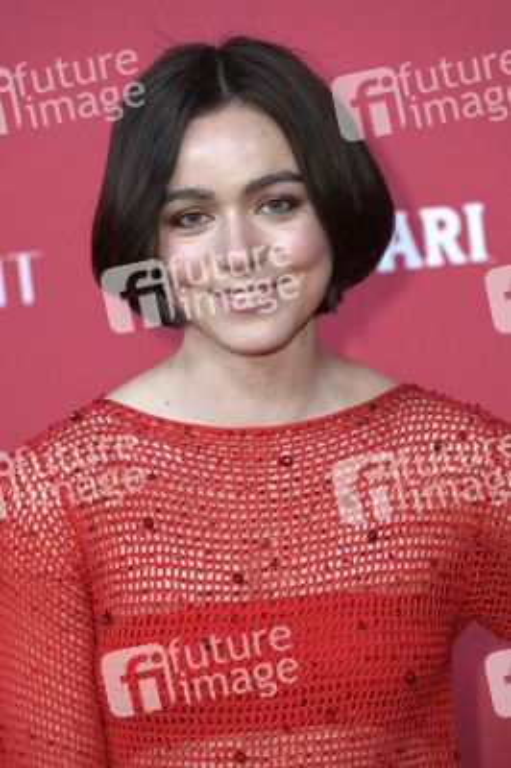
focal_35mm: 155
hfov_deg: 8.8
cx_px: 256
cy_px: 384
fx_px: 3306
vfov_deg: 13.3
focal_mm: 155
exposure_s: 1/400
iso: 1600
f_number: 5
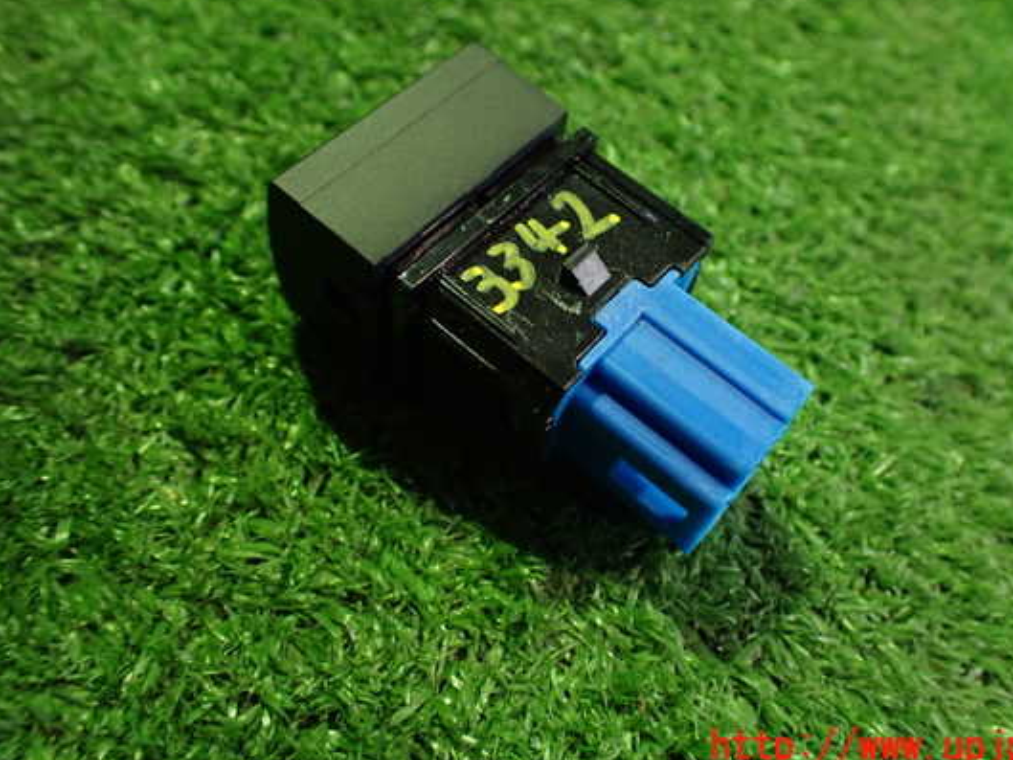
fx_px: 995
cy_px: 341
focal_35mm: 34
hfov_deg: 53.8
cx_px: 569
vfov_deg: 41.8
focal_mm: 5.4
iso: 800
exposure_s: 1/40
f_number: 2.3
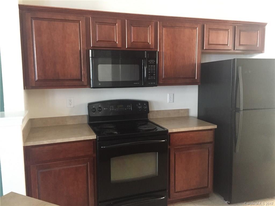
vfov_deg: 48.2
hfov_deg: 61.7
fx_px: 230
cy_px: 103
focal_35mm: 29
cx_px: 138
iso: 320
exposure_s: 1/15
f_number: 2.2
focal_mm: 4.15
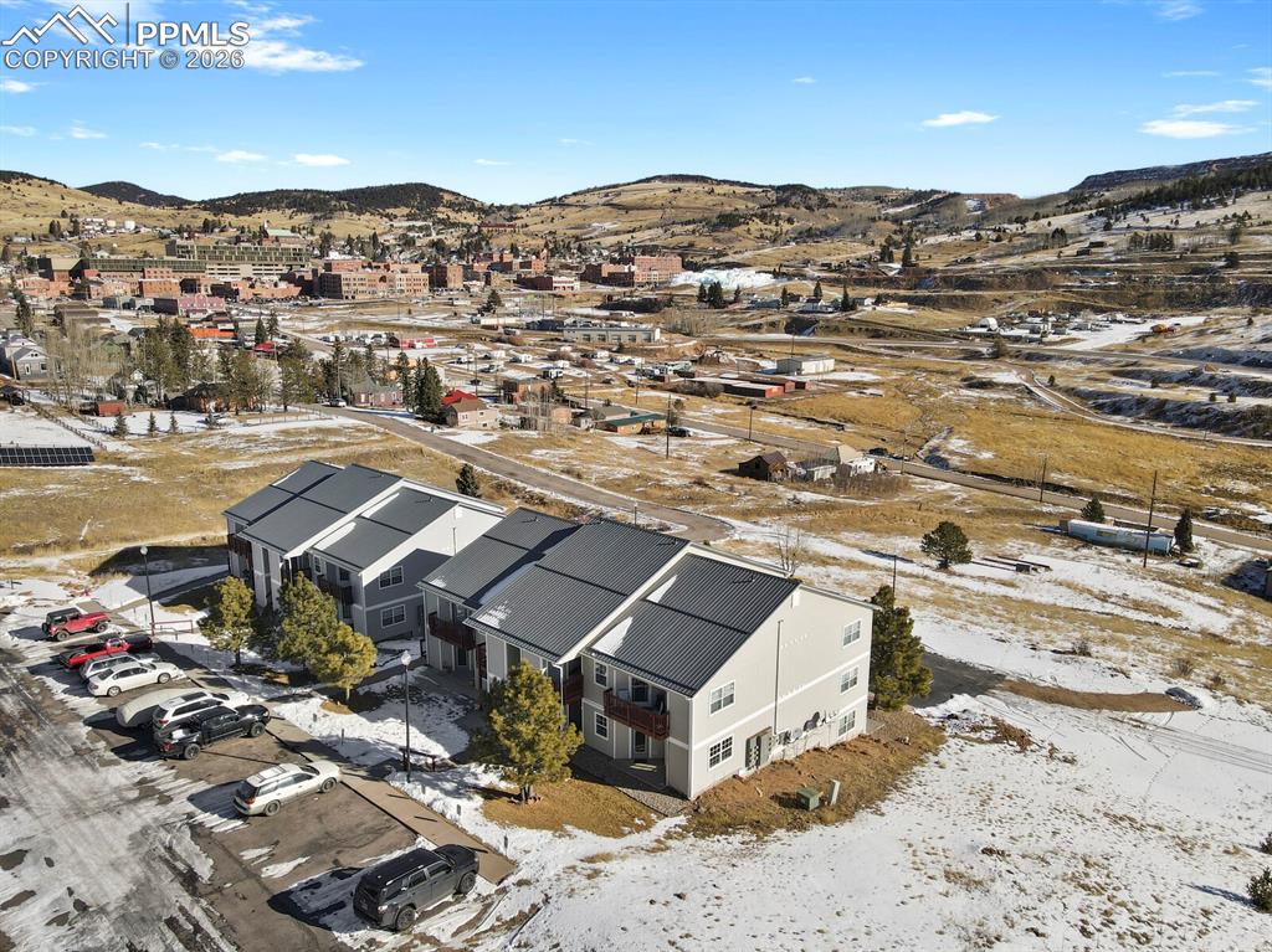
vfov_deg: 56.8
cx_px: 636
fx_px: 881
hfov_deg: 71.6
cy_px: 476
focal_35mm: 24
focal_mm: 4.5
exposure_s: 1/640
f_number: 2.8
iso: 100
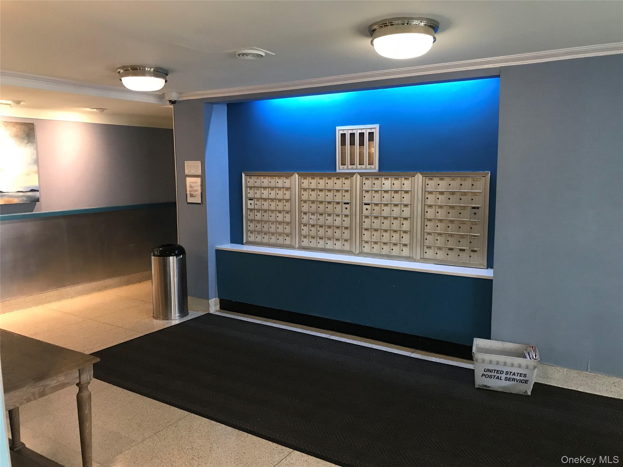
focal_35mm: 28
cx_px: 312
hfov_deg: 63.4
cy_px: 234
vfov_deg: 49.7
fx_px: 504
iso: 64
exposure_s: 1/15
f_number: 1.8
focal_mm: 3.99
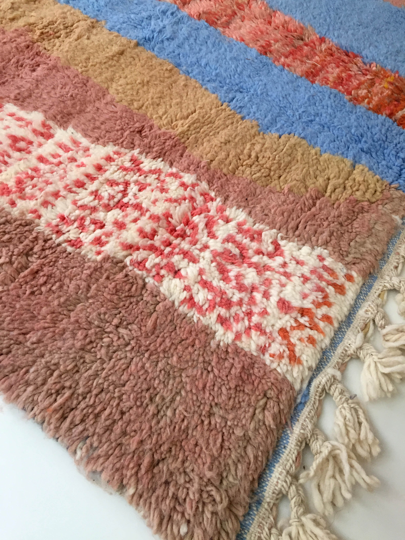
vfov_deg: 61.7
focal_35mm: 29
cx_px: 202
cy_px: 270
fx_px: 452
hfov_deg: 48.2
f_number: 2.2
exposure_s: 1/33
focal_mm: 4.15
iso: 64
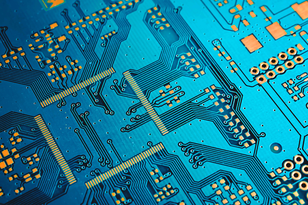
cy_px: 102
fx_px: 513
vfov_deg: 22.6
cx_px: 154
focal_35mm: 60
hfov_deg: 33.4
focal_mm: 40
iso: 100
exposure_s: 1/4
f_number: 13
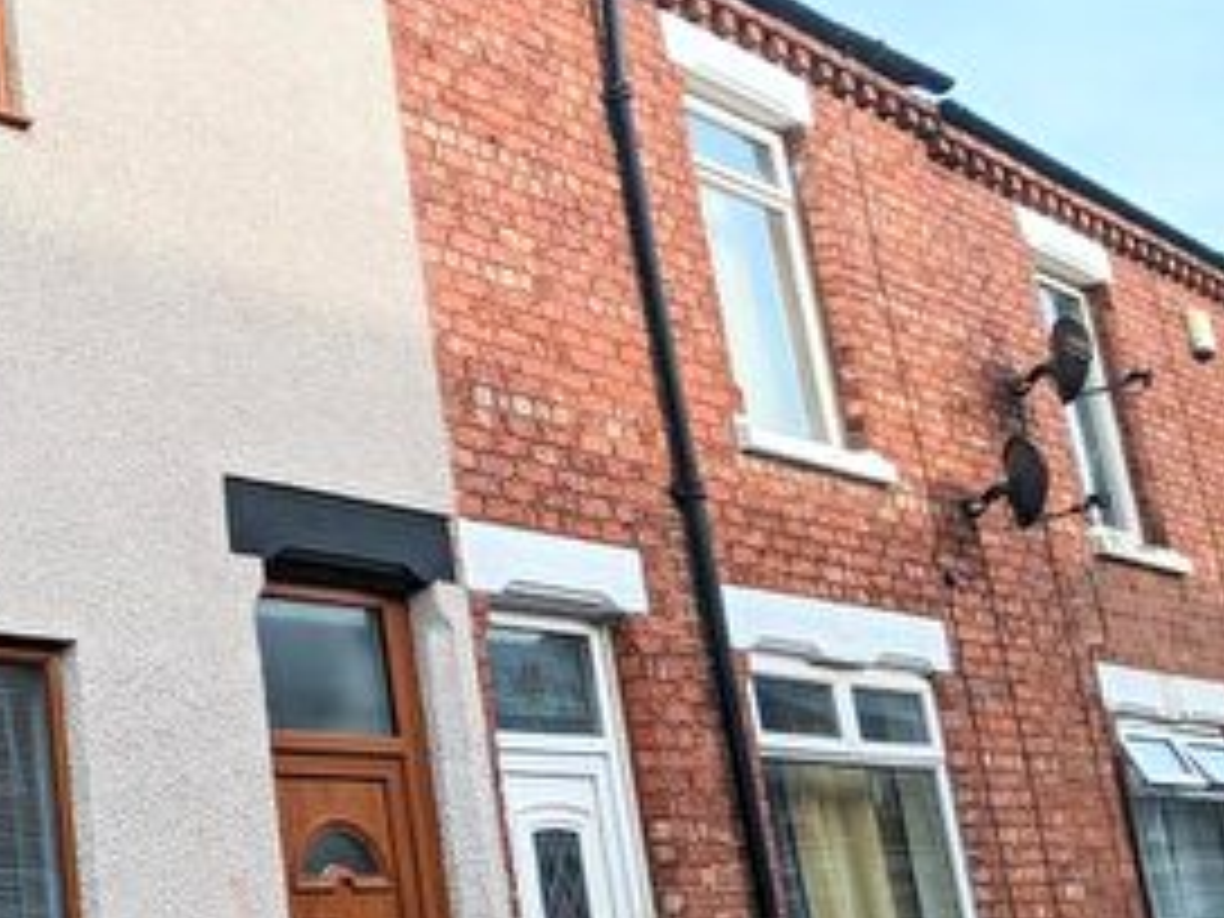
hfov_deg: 36.1
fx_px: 1450
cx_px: -227
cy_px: 686
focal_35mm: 41
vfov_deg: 34.4
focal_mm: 2.35
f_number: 2.2
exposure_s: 1/502
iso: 49
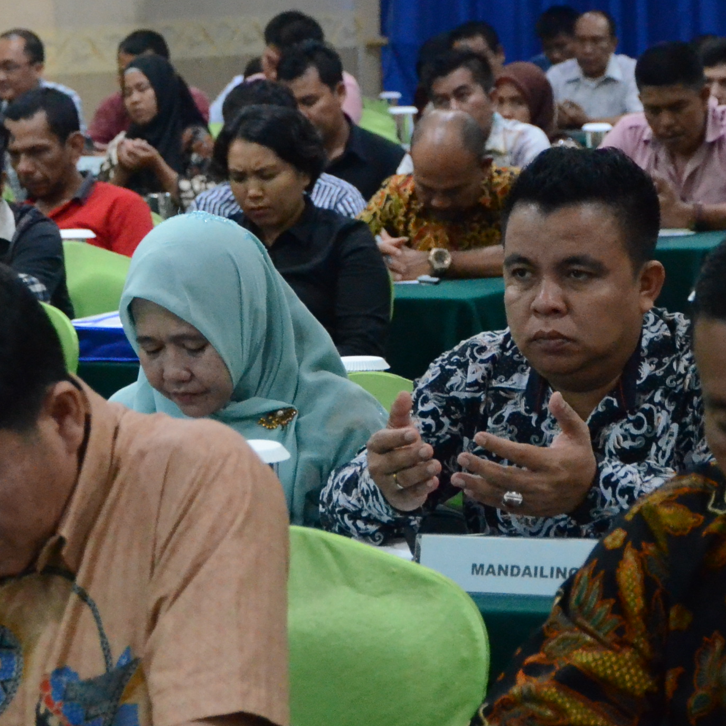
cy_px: 372
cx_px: 296
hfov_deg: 10.2
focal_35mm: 171
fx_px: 4058
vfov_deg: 10.2
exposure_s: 1/30
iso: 5000
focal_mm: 50
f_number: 5
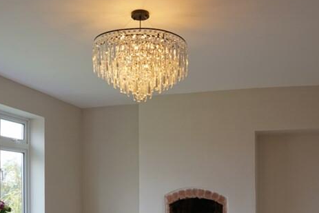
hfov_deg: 37.5
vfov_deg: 24.8
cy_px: 192
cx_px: 157
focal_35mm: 53
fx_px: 470
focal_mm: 16
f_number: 5.6
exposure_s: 1/30
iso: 100
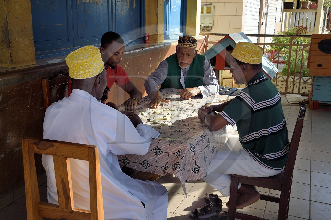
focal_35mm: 40
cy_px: 110
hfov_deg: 48.5
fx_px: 368
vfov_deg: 33.4
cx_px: 166
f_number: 9
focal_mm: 40
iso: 200
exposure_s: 1/160
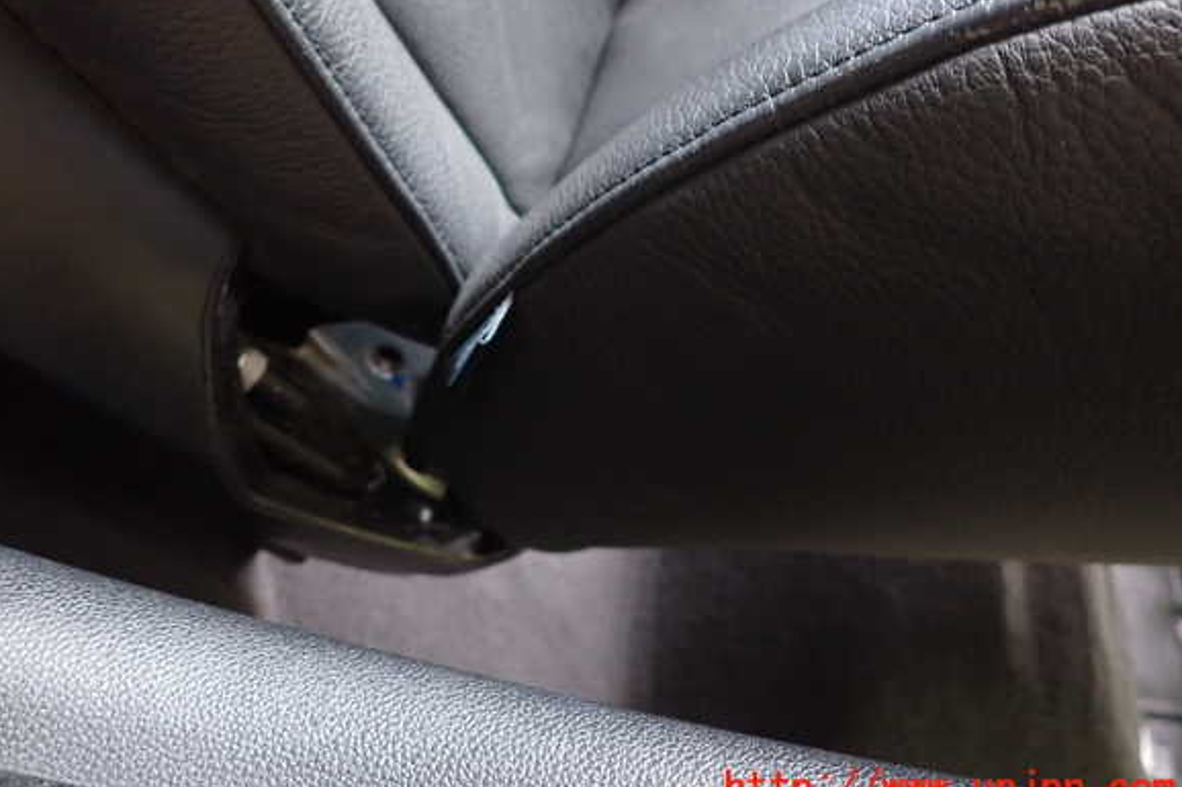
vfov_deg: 47.8
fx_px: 886
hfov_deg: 67.4
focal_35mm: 27
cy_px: 356
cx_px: 573
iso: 800
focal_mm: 4.5
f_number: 2
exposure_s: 1/15
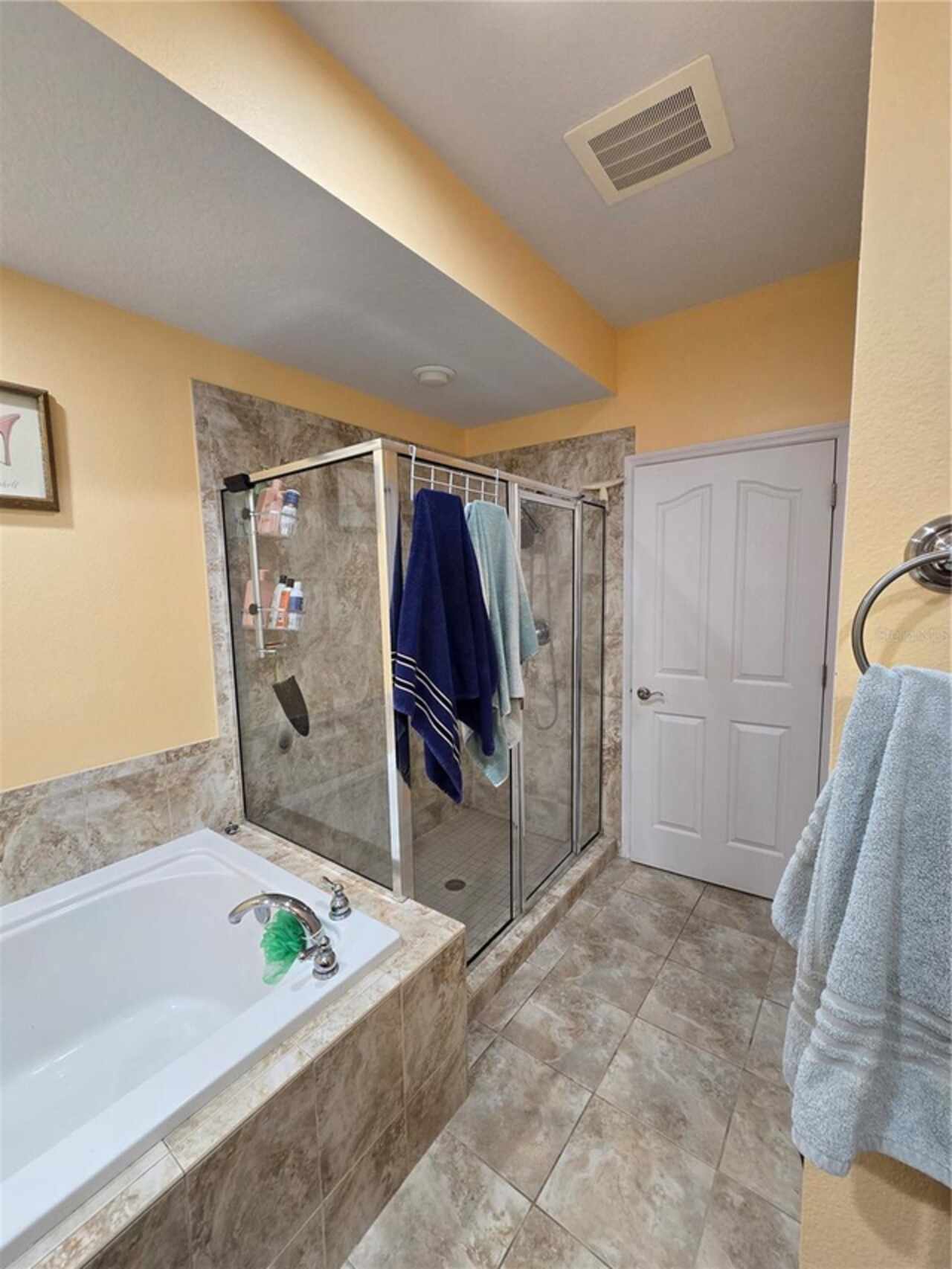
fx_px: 477
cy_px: 634
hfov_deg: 89.9
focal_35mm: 13
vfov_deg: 106.2
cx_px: 476
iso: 200
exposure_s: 1/60
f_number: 2.2
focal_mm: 2.2
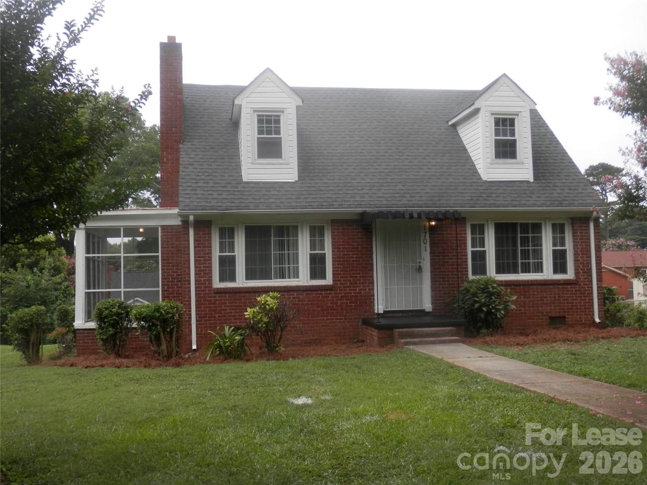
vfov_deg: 38.7
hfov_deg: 50.1
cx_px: 324
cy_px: 242
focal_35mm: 37
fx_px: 692
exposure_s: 1/200
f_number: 3.6
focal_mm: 6.6
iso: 80
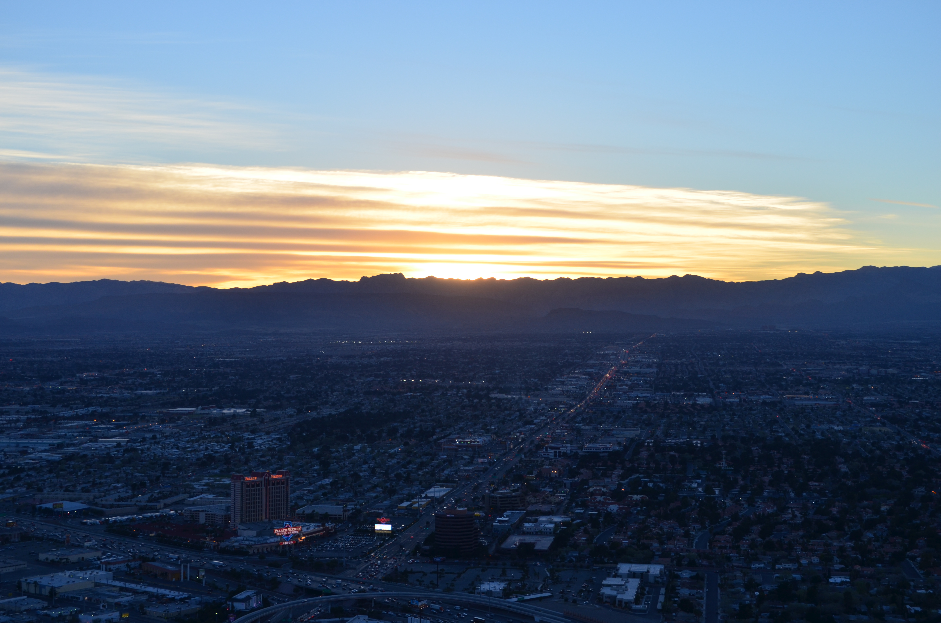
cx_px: 470
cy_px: 312
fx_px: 1409
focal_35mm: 54
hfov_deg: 36.9
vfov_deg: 25.0
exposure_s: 1/200
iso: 200
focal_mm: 36
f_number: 7.1
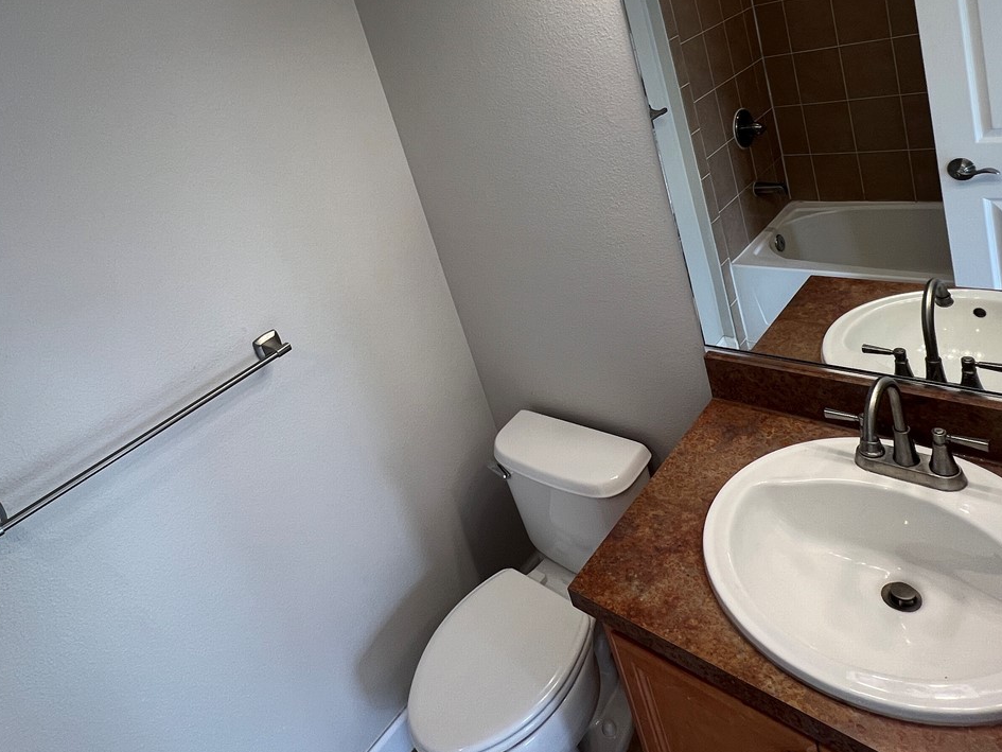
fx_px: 637
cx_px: 444
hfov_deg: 76.1
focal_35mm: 22
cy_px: 182
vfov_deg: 57.8
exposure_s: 1/120
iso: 80
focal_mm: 1.57
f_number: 1.8
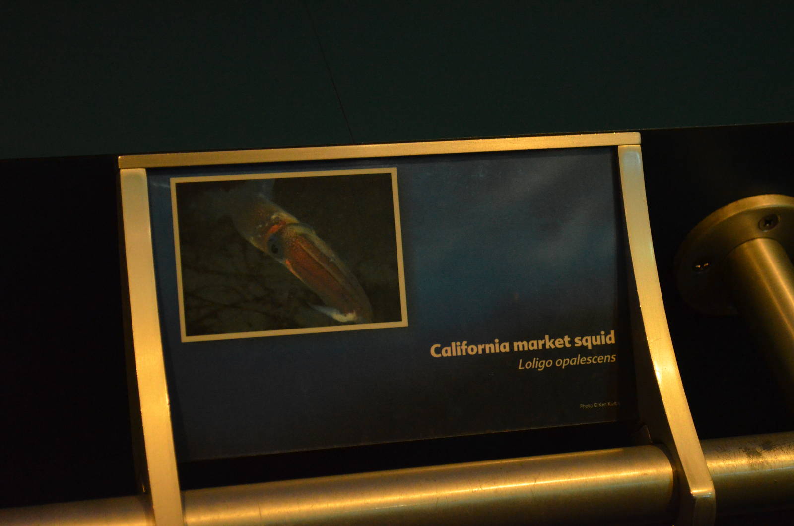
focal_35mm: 82
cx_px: 397
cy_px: 263
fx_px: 1816
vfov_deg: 16.5
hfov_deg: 24.7
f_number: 5.6
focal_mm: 55
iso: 3200
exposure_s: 1/20
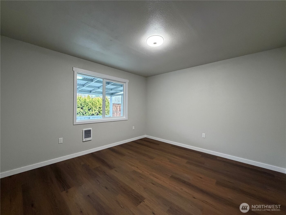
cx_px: 143
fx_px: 116
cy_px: 108
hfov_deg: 102.1
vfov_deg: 85.7
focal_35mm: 14
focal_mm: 2.22
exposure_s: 1/60
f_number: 2.2
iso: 400
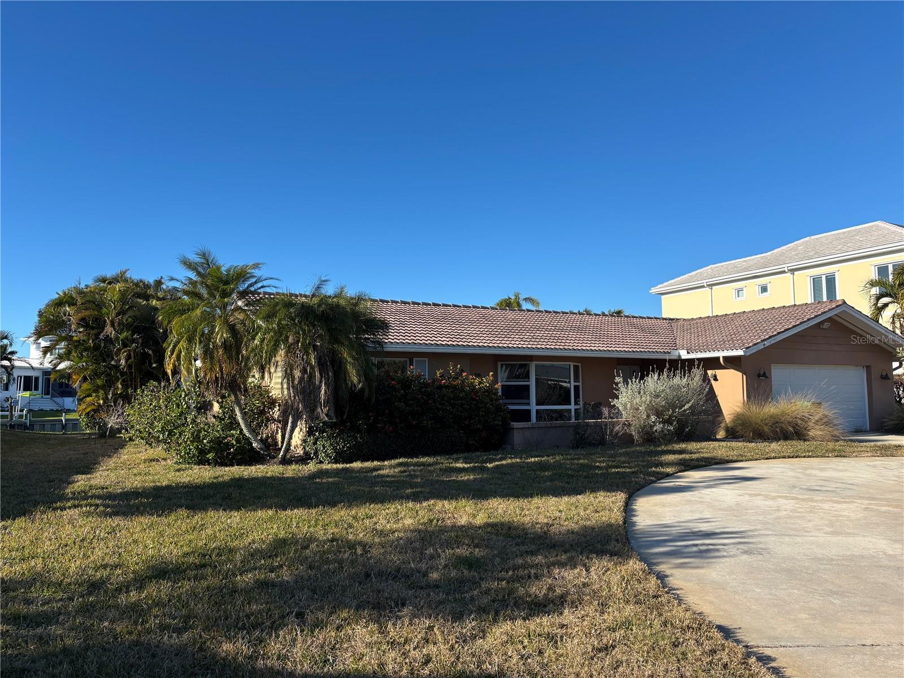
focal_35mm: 26
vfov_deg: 53.1
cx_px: 452
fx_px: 679
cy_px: 339
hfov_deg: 67.3
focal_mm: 5.96
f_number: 1.6
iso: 50
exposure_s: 1/2398
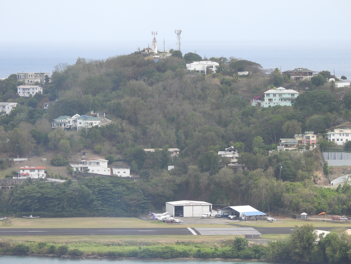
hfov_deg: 8.2
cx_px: 176
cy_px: 132
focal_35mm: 240
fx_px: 2434
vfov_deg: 6.2
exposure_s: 1/320
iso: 100
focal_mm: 42.8
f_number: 4.5
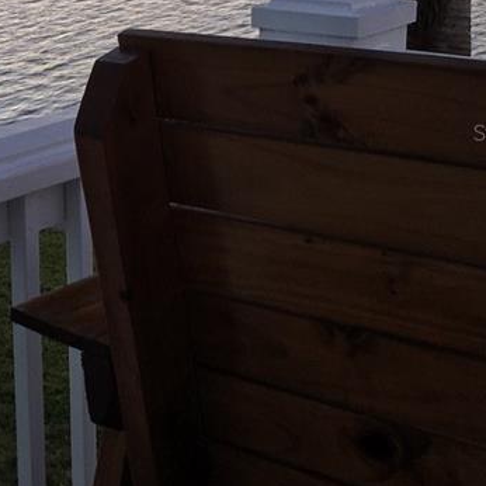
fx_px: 1414
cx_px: -59
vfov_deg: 19.4
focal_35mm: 89
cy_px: 132
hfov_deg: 18.7
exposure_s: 1/60
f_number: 2.2
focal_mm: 4.15
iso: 25
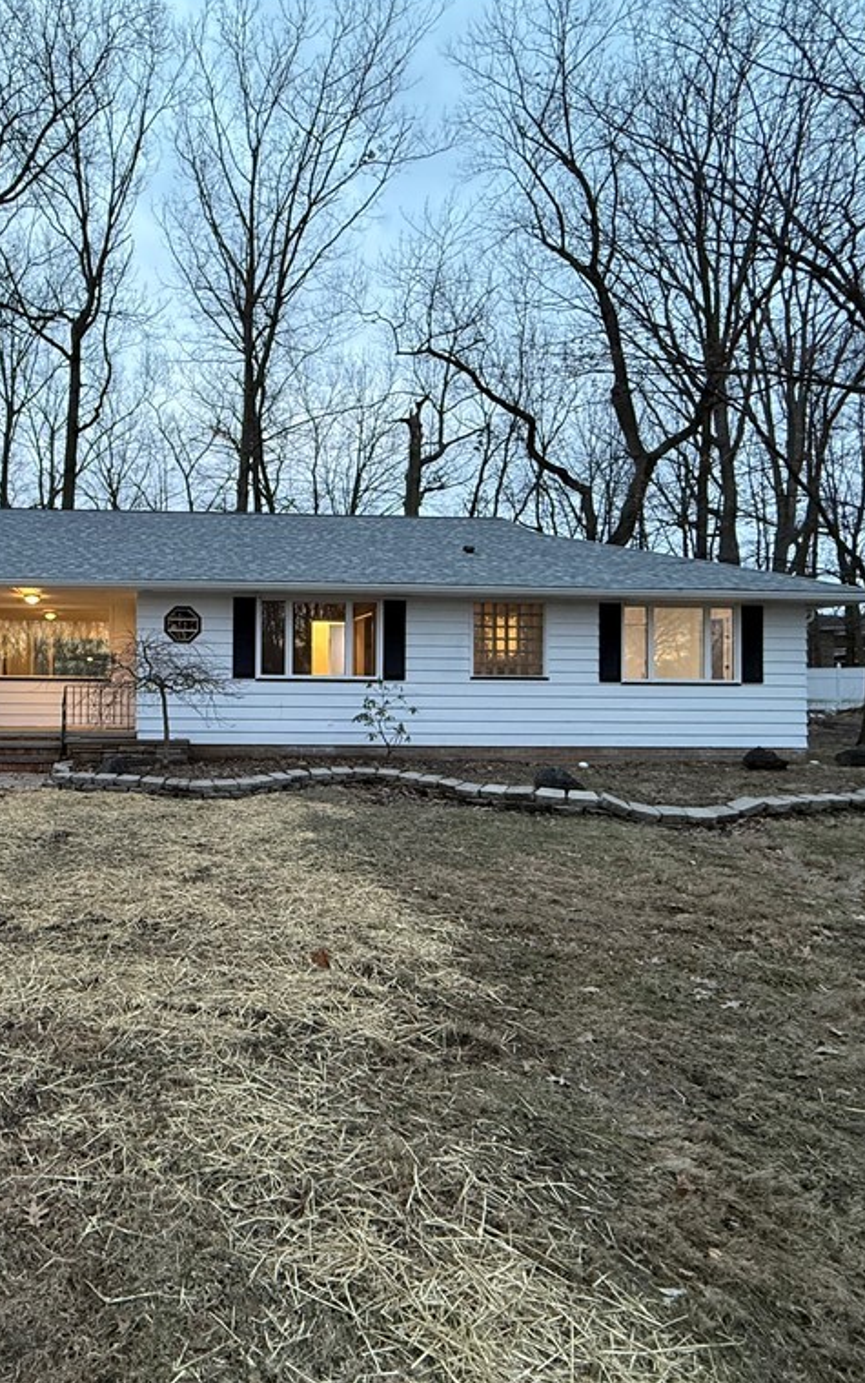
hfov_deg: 55.7
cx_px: 182
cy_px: 686
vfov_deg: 85.1
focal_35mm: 20
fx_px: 754
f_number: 2.2
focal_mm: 2.22
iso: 200
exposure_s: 1/60
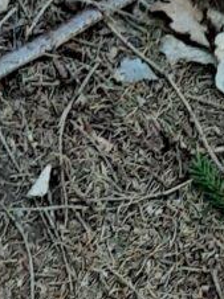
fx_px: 1530
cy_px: -392
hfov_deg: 7.0
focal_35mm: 177
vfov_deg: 10.0
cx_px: -555
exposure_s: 1/33
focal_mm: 4.6
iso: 250
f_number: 2
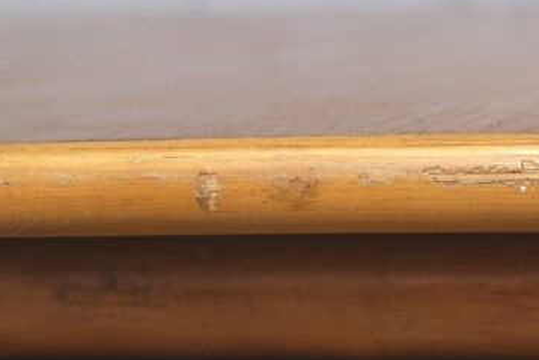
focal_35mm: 96
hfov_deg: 17.9
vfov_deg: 14.3
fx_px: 1438
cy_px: 211
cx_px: 906
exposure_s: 1/26
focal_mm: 18
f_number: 2.8
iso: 320
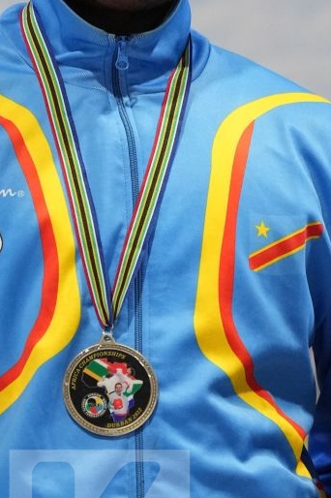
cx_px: 100
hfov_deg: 2.0
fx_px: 9680
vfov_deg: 2.9
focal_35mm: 701
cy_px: 194
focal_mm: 200
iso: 3200
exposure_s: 1/250
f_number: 2.8
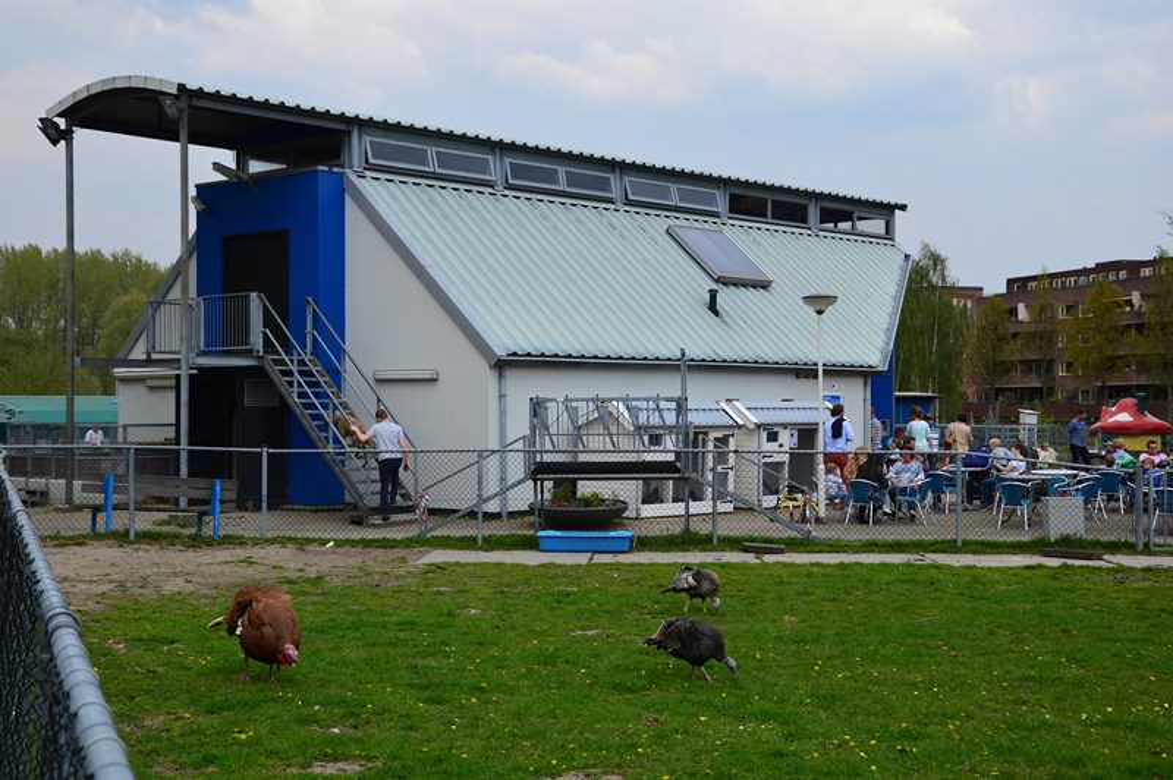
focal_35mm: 51
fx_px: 1660
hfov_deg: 38.9
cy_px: 390
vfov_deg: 26.4
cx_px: 586
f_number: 6.3
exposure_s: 1/250
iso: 100
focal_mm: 34
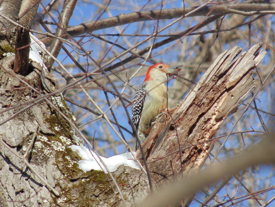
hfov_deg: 3.4
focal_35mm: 580
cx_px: 138
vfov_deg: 2.6
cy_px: 104
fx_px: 4608
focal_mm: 104
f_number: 5.9
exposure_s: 1/320
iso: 80
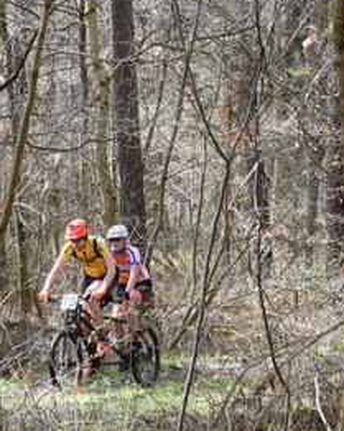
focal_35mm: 179
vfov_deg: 10.8
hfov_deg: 8.6
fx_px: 2282
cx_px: 123
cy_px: 252
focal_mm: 42
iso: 4000
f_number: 7.1
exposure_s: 1/1600
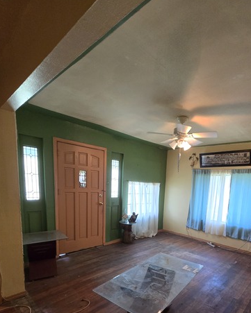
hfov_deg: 72.5
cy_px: 212
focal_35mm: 18
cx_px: 158
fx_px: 167
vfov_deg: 83.0
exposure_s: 1/60
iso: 500
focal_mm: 2.2
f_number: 2.2
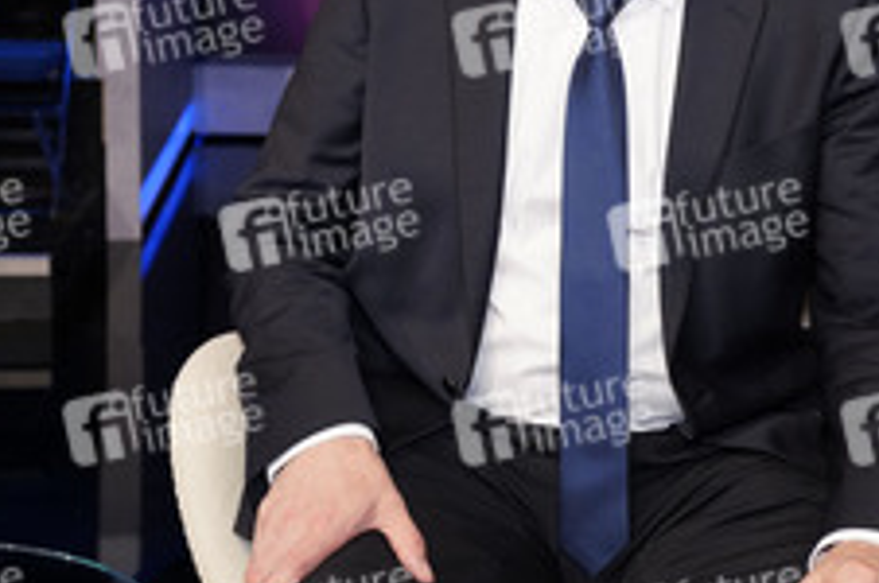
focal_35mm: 68
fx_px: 1658
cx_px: 605
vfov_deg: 19.8
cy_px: 128
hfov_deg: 29.4
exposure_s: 1/160
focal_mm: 34
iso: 2000
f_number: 5
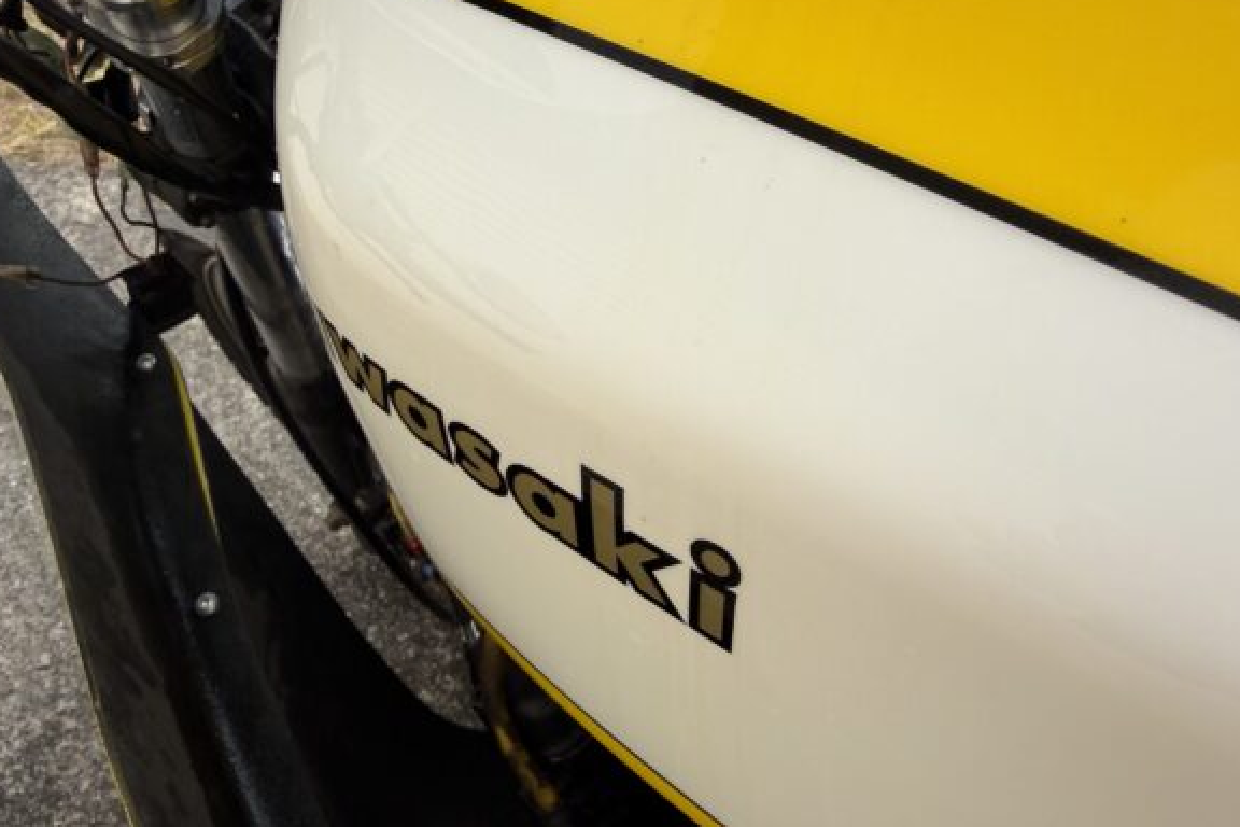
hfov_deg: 69.4
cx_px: 620
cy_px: 452
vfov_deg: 49.5
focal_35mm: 26
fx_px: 895
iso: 32
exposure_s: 1/766
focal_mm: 2.22
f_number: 2.2
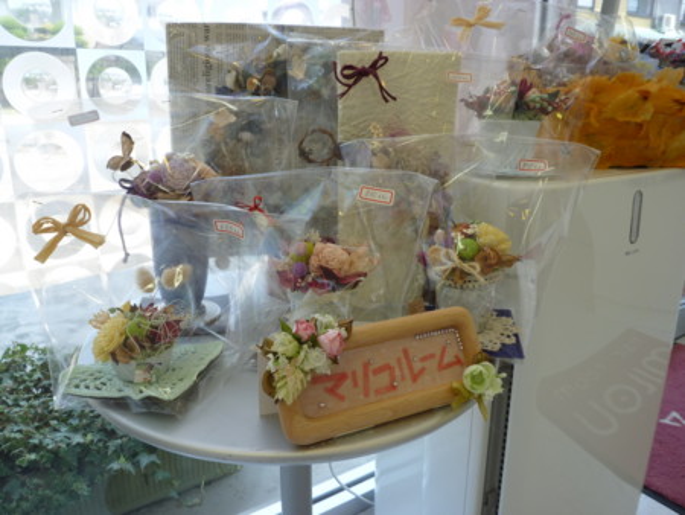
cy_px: 258
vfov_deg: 51.4
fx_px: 535
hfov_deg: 65.3
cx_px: 342
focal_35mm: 27
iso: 80
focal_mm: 4.8
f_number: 3.2
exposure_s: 1/100
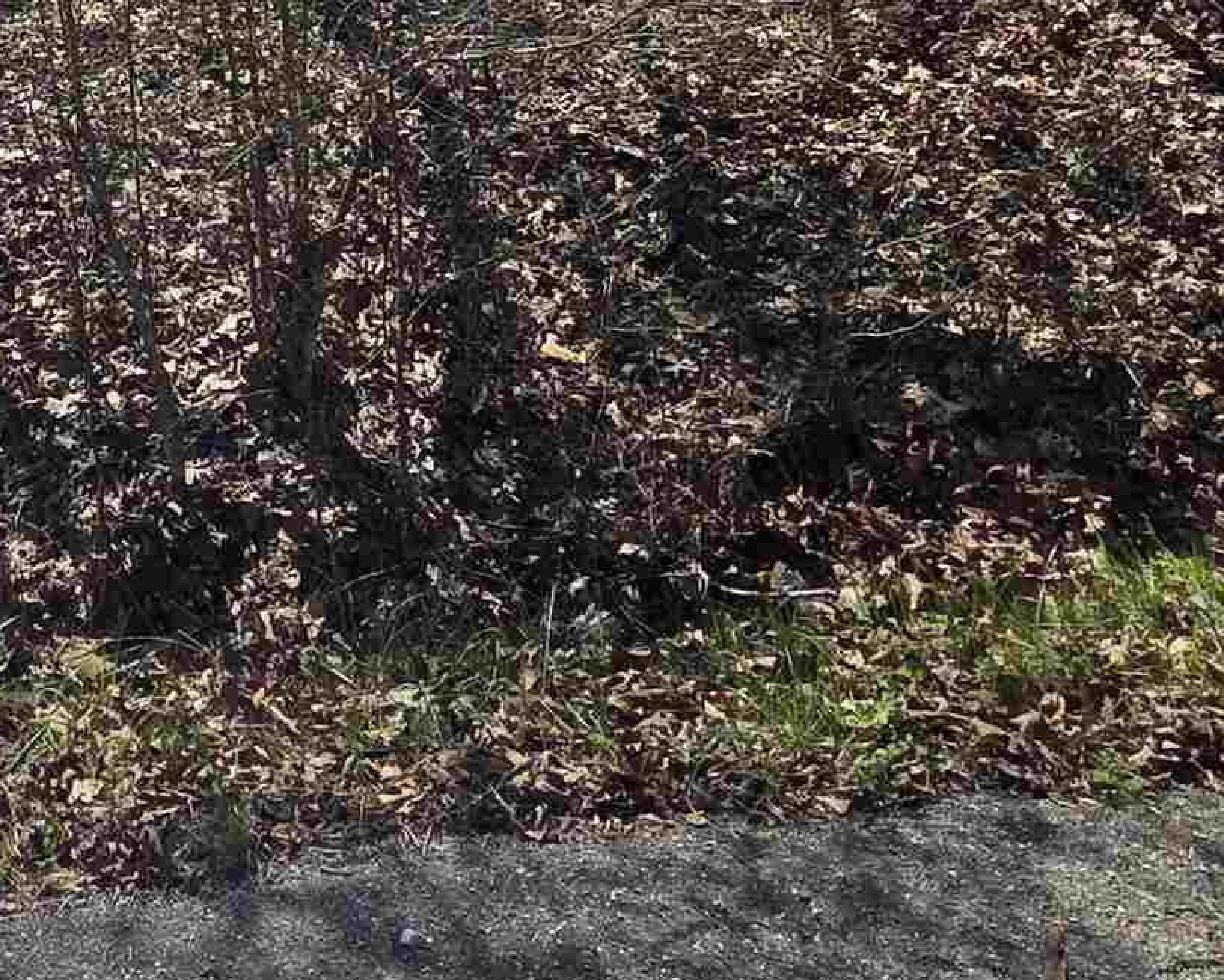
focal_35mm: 48
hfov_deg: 34.7
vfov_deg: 25.9
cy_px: -362
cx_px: -39
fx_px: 1739
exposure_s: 1/1513
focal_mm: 2.2
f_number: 1.9
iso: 40
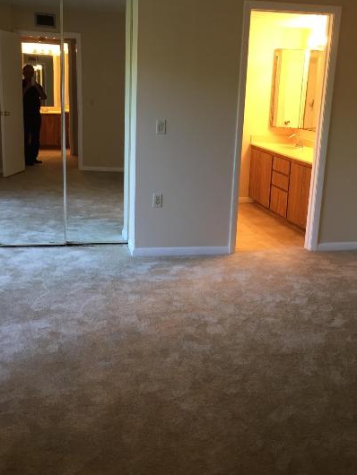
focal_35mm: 42
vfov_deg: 44.8
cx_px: 185
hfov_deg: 34.4
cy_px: 232
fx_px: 577
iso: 80
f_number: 2.2
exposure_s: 1/30
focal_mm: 4.15
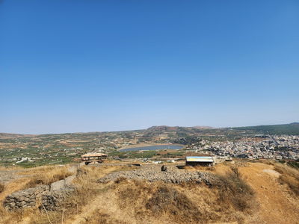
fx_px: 199
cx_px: 150
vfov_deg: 58.9
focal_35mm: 23
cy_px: 112
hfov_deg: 73.9
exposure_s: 1/1252
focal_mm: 6.4
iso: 12
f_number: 1.8
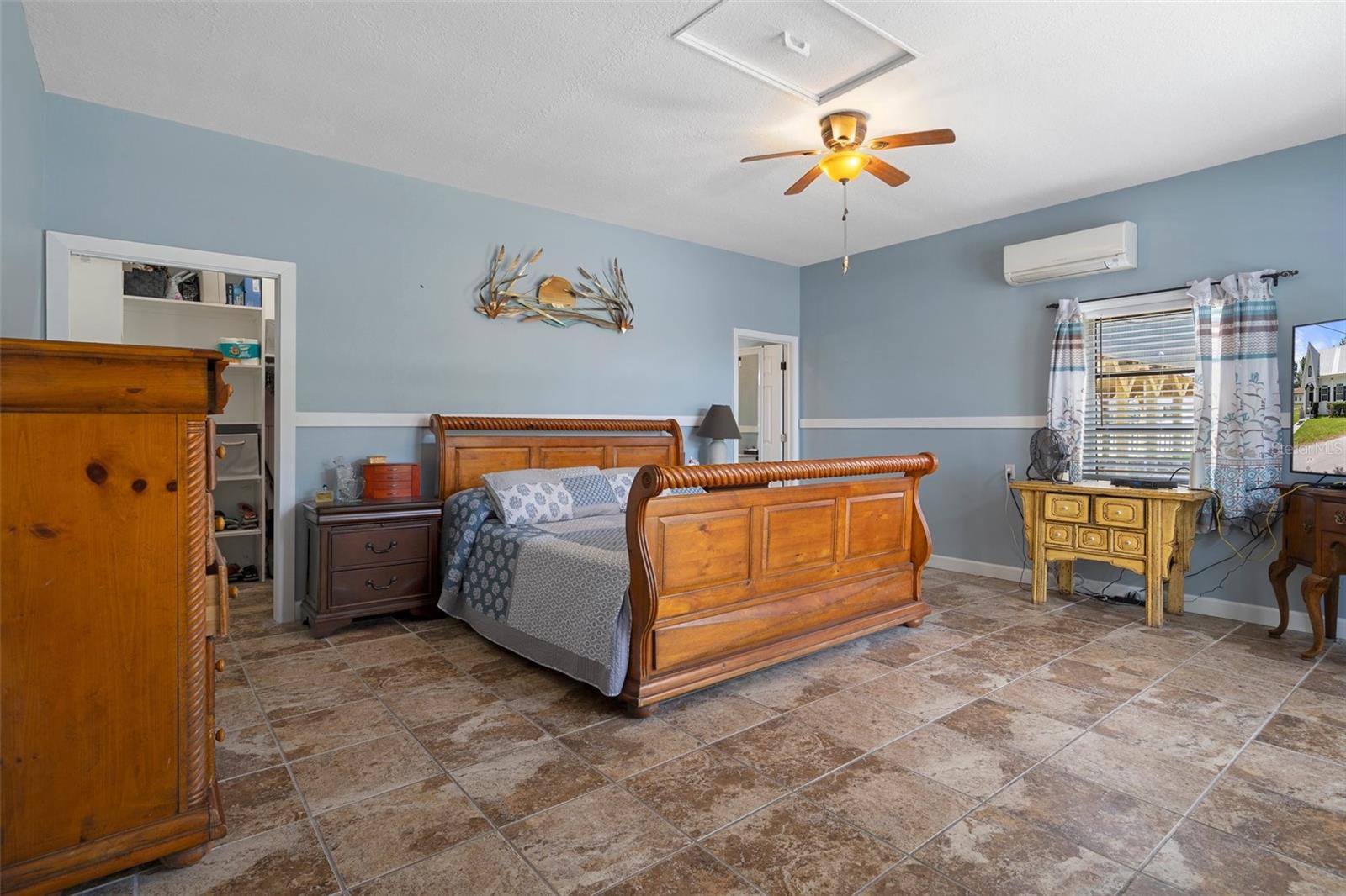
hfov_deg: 93.3
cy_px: 448
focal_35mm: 17
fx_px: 635
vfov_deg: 70.4
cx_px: 673
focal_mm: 17
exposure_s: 1.3
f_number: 9
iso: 320
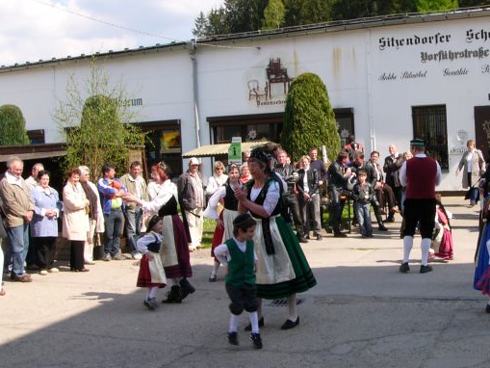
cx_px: 334
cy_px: 154
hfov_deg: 35.7
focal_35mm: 53
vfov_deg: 27.5
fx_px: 750
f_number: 8
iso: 50
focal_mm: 6
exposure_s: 1/80
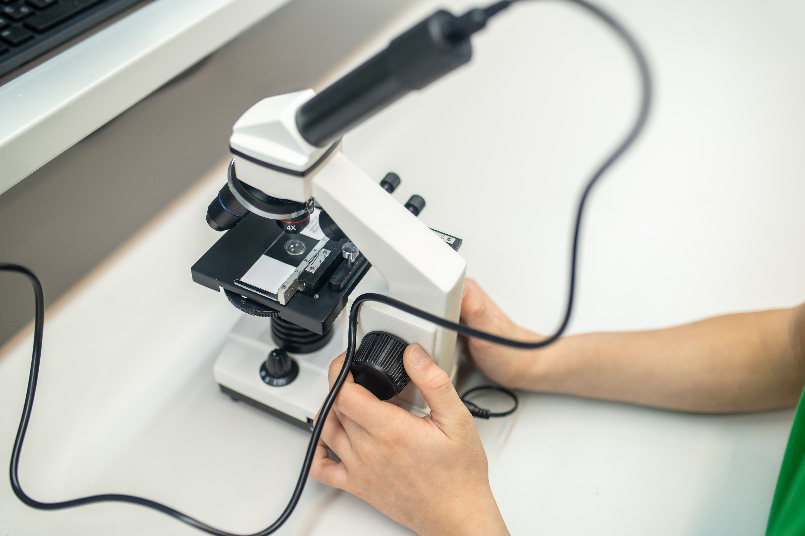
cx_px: 402
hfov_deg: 54.5
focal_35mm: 35
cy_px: 268
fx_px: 782
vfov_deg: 37.8
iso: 125
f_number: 2.2
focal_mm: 35
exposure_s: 1/160
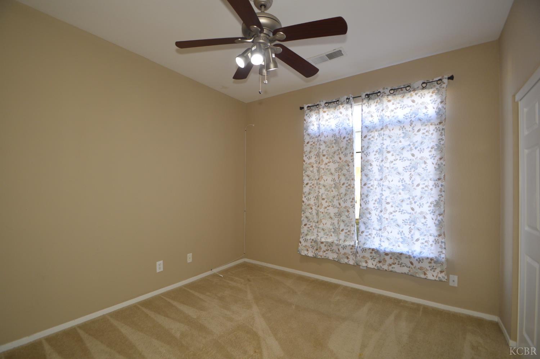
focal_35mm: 15
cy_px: 180
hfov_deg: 100.4
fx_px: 225
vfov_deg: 77.2
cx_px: 270
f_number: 3.5
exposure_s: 1/60
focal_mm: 10
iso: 400
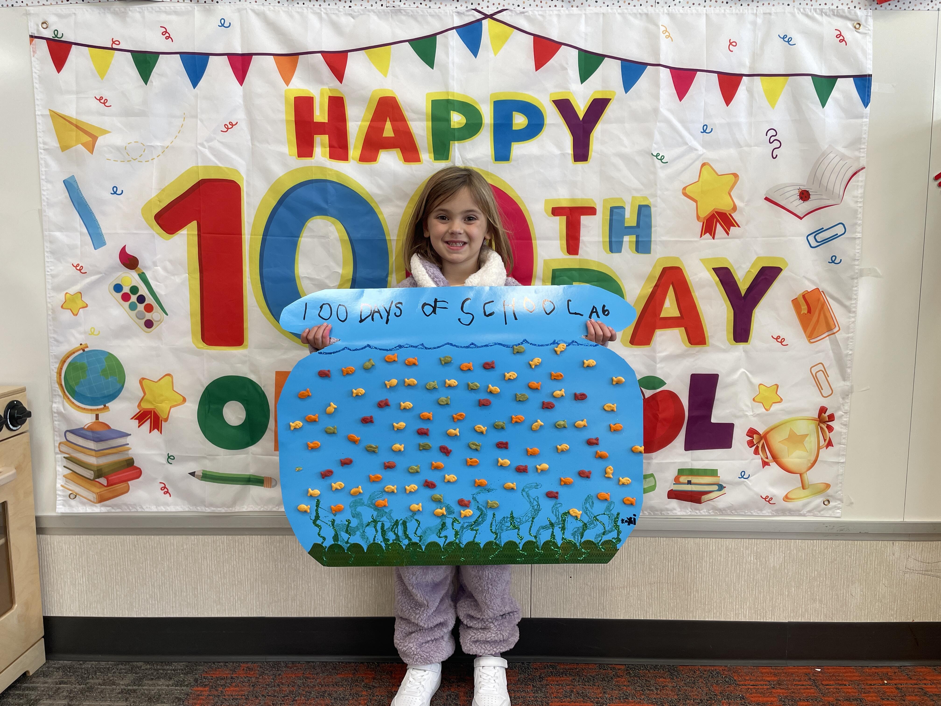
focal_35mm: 26
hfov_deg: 67.3
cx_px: 470
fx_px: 707
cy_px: 353
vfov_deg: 53.1
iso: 64
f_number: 1.6
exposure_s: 1/117
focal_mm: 4.2
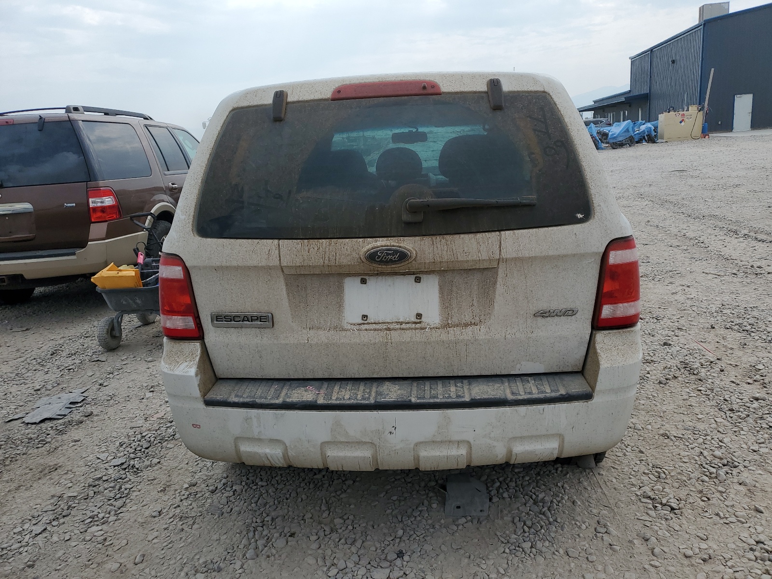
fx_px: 580
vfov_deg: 53.1
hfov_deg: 67.3
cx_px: 386
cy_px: 290
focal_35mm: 26
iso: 50
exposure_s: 1/3333
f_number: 1.5
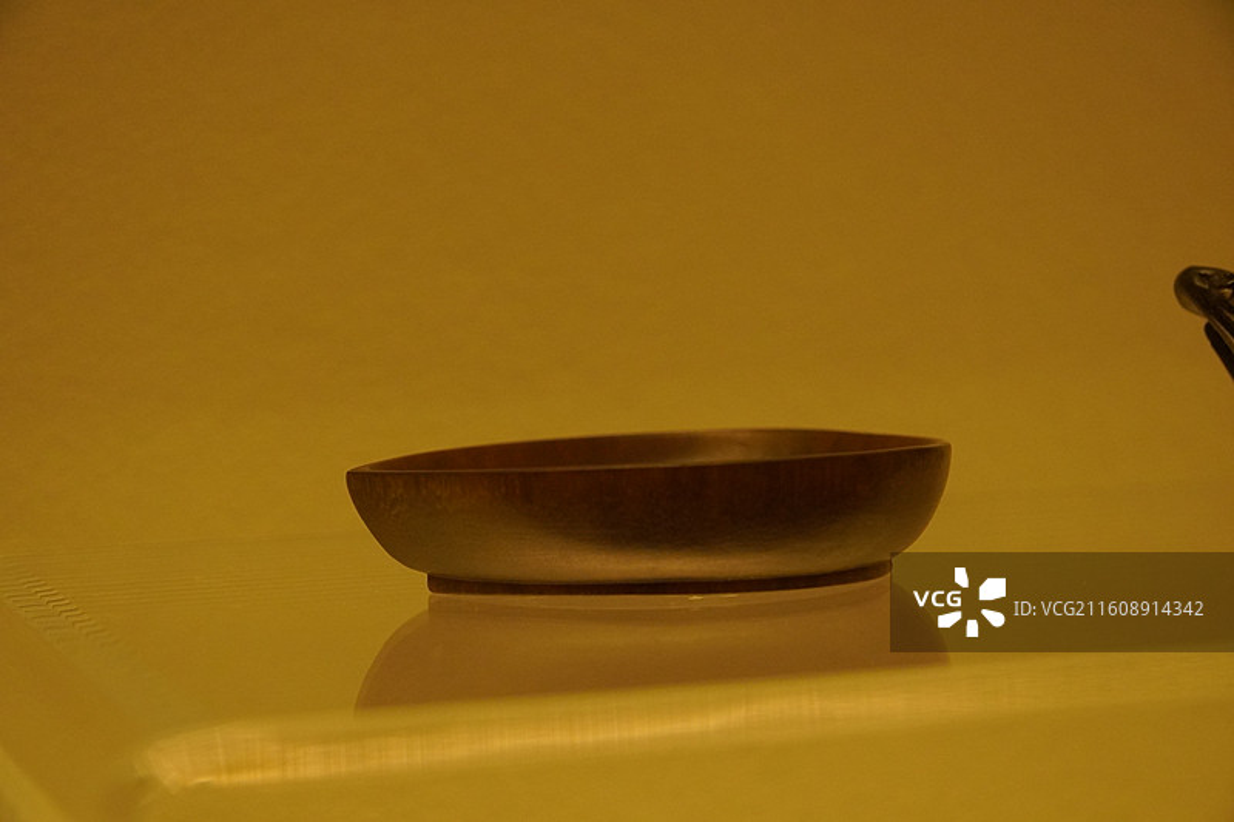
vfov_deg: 17.2
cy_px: 411
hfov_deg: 25.5
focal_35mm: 80
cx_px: 617
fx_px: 2724
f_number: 6.3
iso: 2500
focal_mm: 53
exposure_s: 1/100
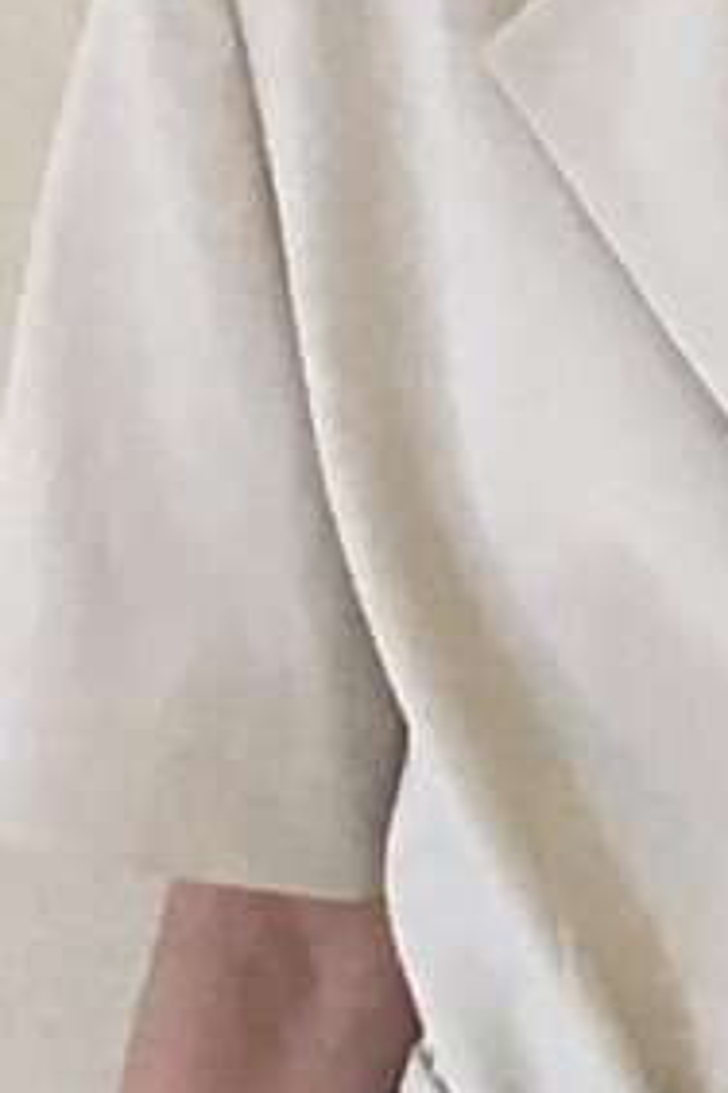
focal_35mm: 214
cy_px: 357
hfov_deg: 6.3
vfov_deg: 9.6
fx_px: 6491
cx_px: 1046
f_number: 2.2
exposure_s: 1/30
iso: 80
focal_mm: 4.15
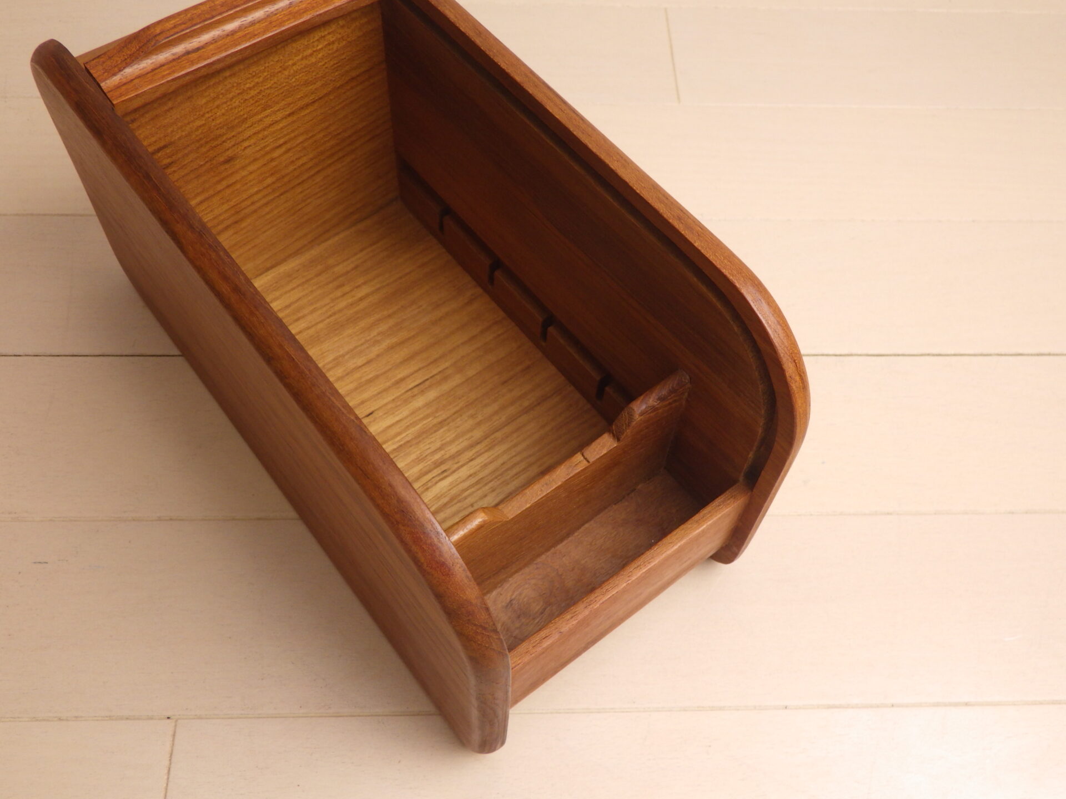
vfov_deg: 41.8
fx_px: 1047
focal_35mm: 34
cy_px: 400
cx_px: 533
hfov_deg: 54.0
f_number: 3.8
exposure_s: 1/40
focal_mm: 6.1
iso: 125
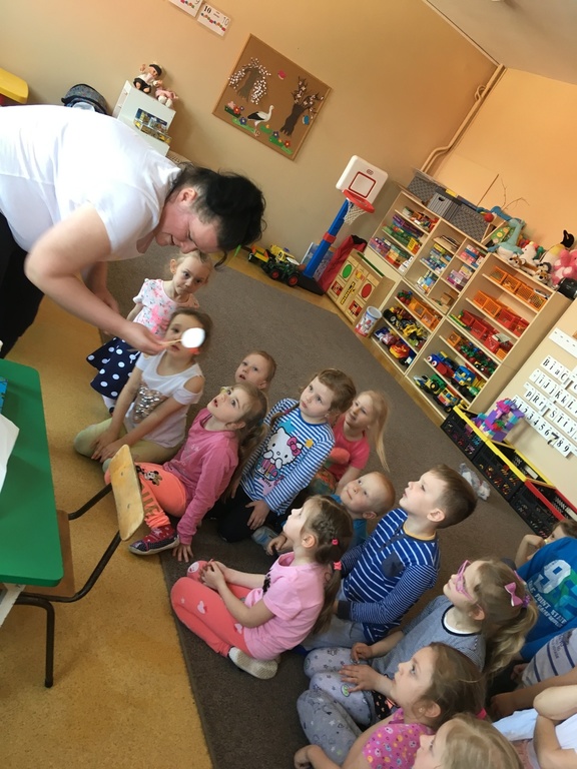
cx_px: 288
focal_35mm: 29
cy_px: 384
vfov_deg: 61.7
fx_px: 645
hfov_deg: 48.2
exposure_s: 1/33
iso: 80
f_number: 2.2
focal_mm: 4.15
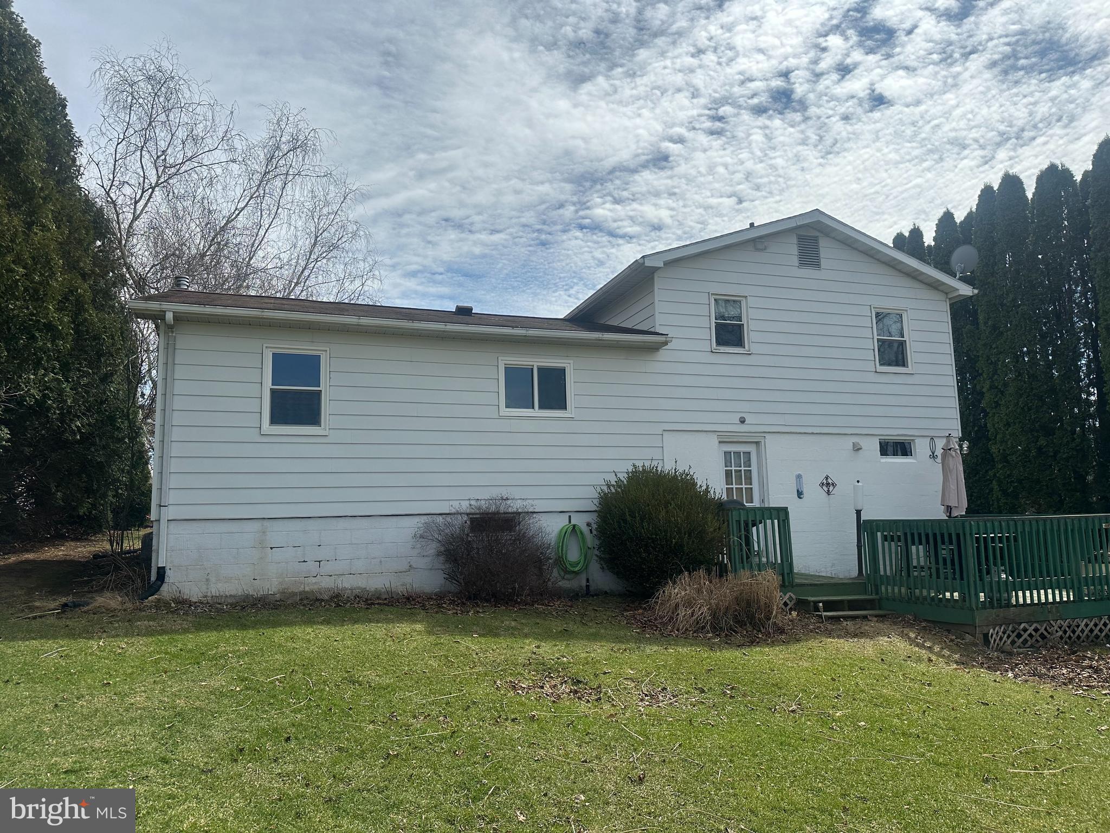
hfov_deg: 71.6
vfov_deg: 56.8
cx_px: 555
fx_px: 770
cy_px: 416
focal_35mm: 24
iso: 80
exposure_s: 1/10753
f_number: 1.78
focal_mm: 6.86
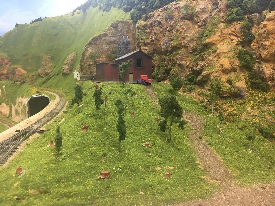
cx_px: 138
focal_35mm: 29
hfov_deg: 61.7
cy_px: 103
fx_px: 230
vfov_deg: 48.2
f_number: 2.2
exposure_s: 1/33
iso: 100
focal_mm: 4.15
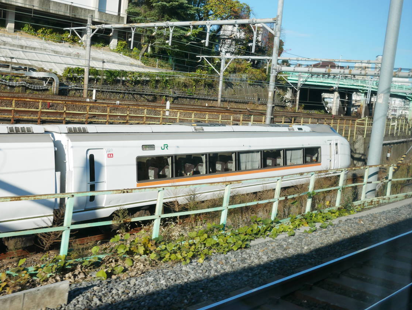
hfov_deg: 43.8
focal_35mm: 43
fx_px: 512
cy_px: 158
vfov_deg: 33.6
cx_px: 195
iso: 200
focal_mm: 20
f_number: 4.5
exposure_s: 1/640
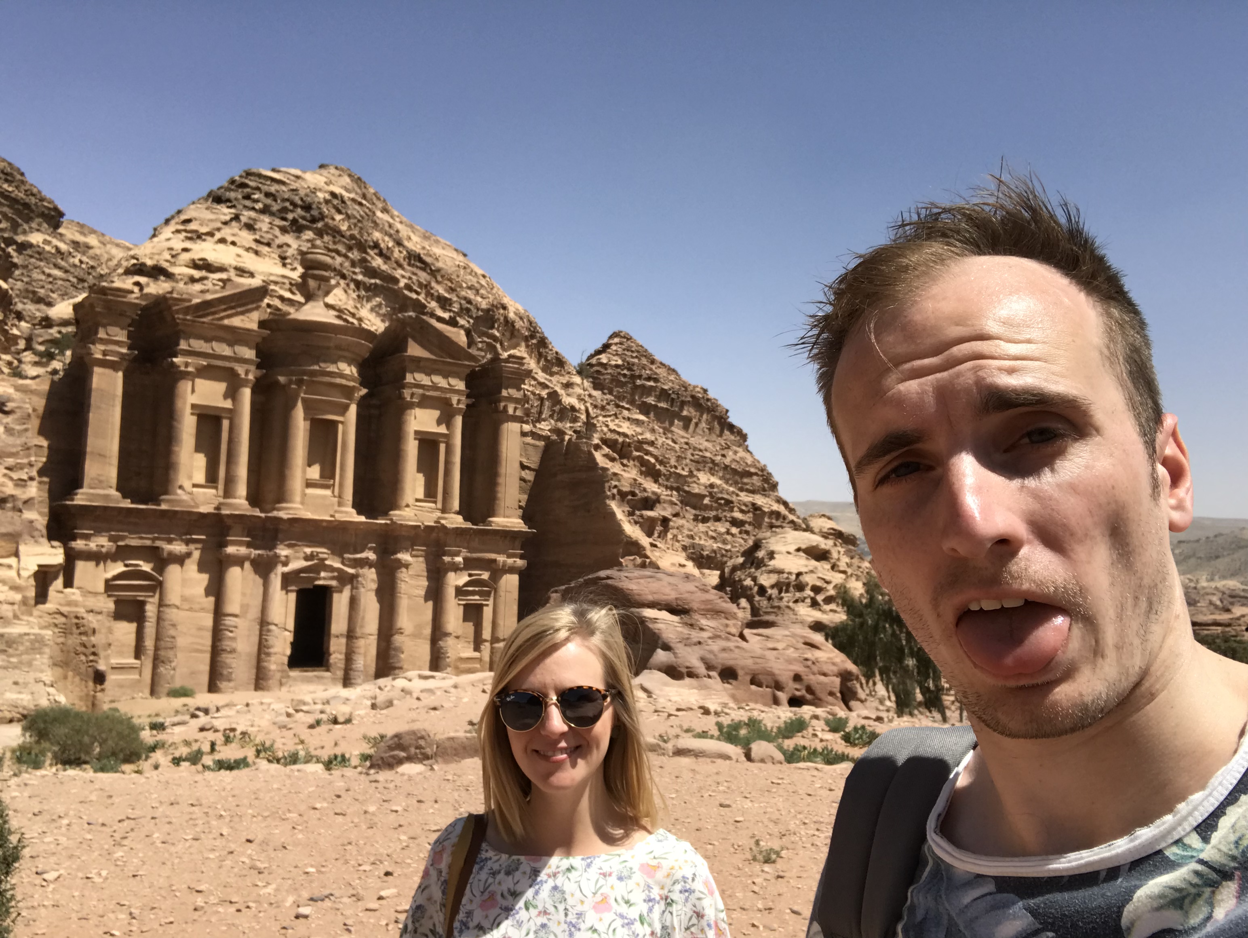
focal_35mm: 32
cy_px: 469
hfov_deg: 56.8
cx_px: 624
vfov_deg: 44.2
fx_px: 1154
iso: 25
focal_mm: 2.87
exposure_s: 1/1580
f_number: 2.2
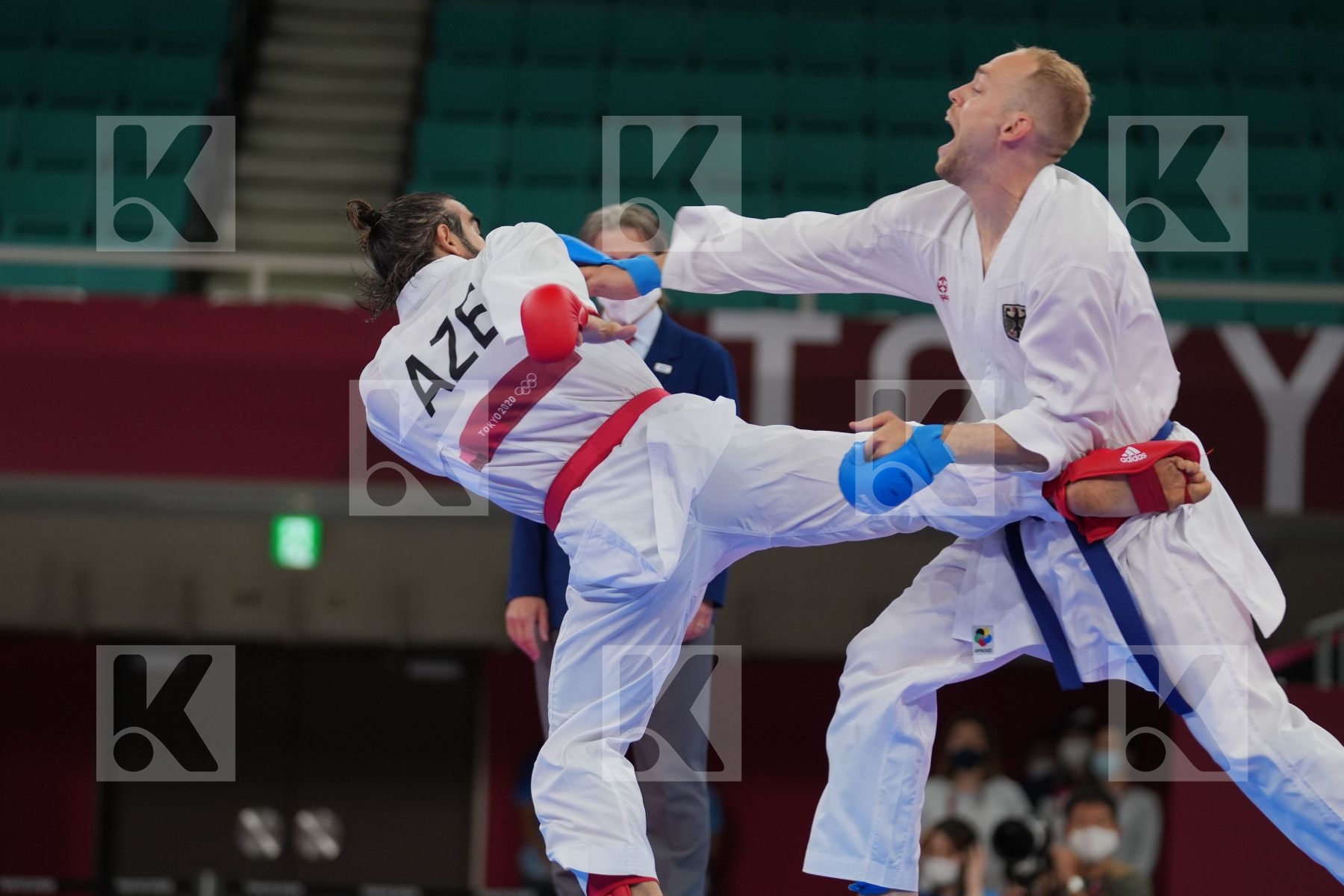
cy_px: 448
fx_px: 7989
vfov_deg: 6.4
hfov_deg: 9.6
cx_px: 672
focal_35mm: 214
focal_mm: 143
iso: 500
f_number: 2.8
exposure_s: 1/1000
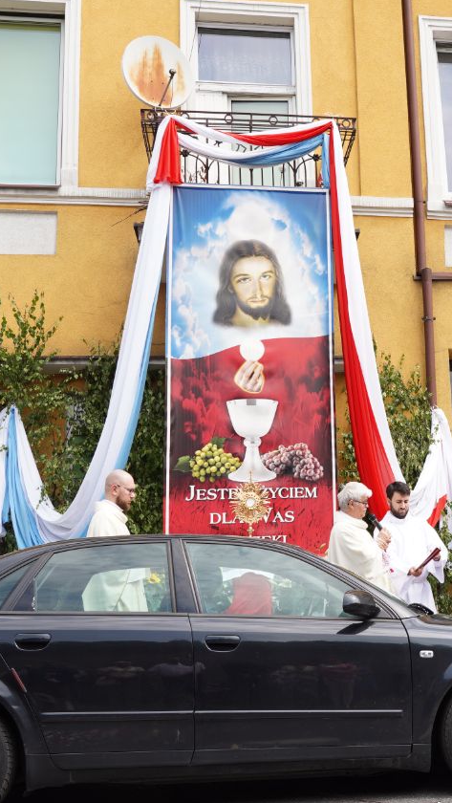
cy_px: 393
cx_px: 400
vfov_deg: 43.7
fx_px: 1001
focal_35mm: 47
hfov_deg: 24.8
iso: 100
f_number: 7.1
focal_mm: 29
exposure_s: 1/125
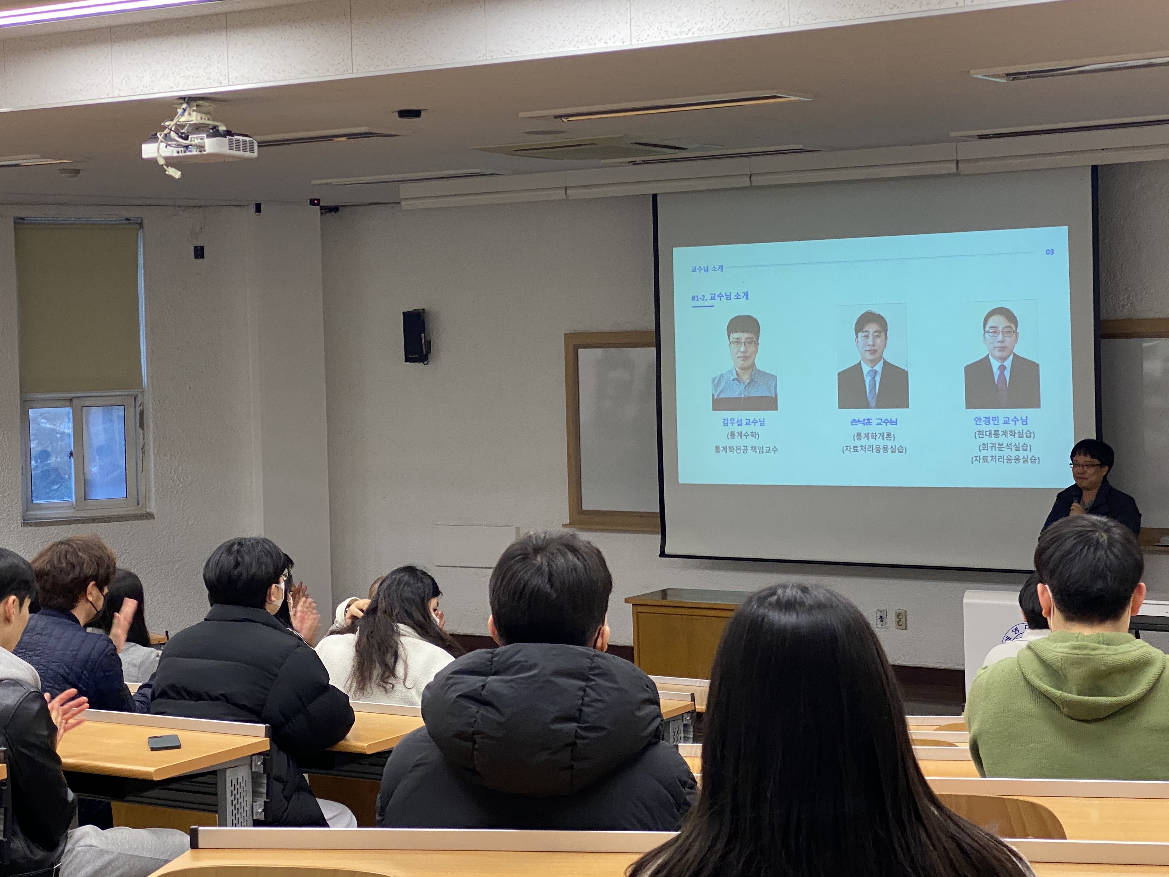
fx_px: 2195
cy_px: 376
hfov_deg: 29.8
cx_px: 651
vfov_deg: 22.6
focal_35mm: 65
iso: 160
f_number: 2
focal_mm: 6
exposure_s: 1/60
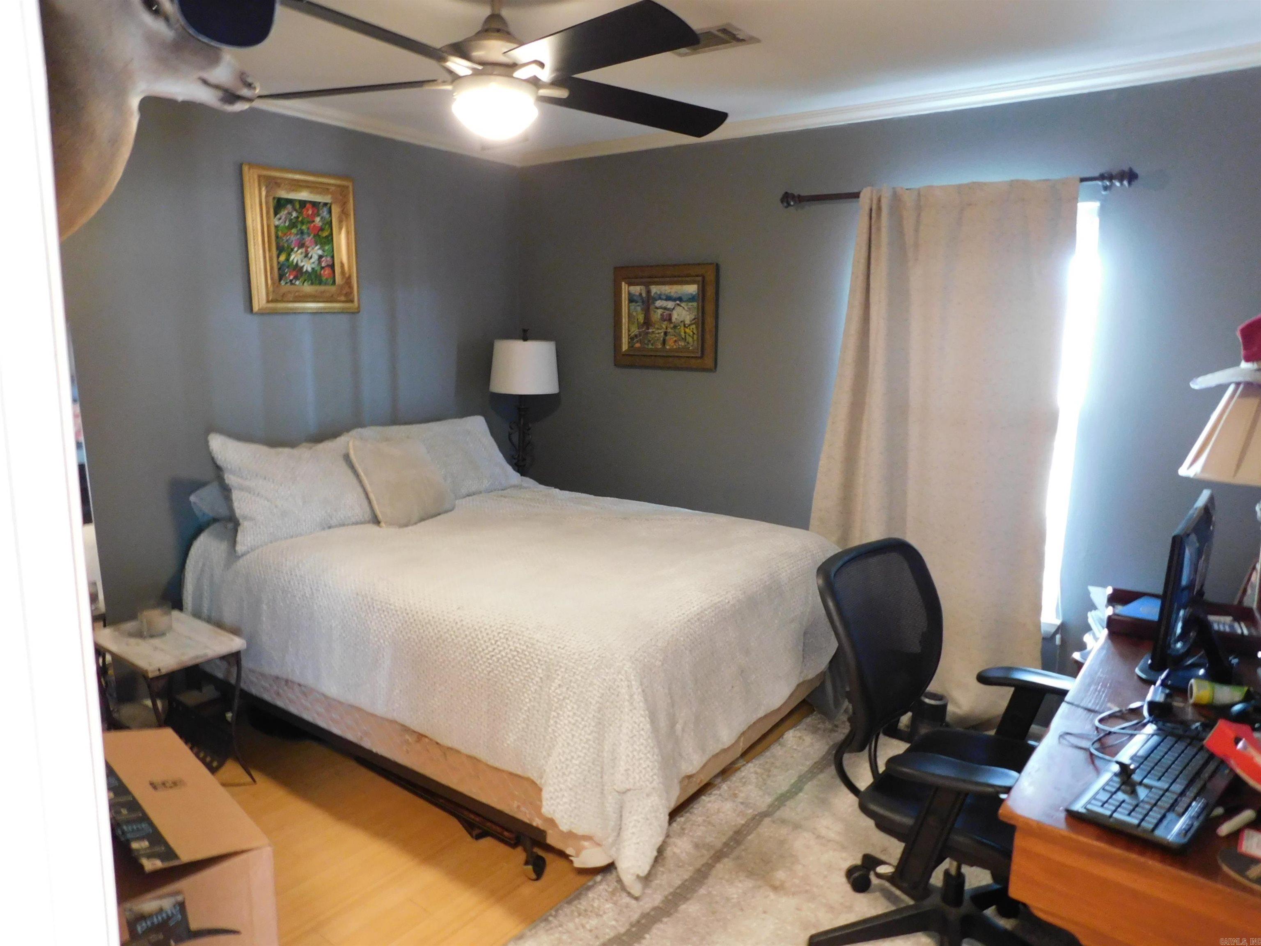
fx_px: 838
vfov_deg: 58.9
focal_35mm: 23
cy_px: 473
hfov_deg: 73.9
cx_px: 630
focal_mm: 4
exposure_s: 1/10
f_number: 3
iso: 400
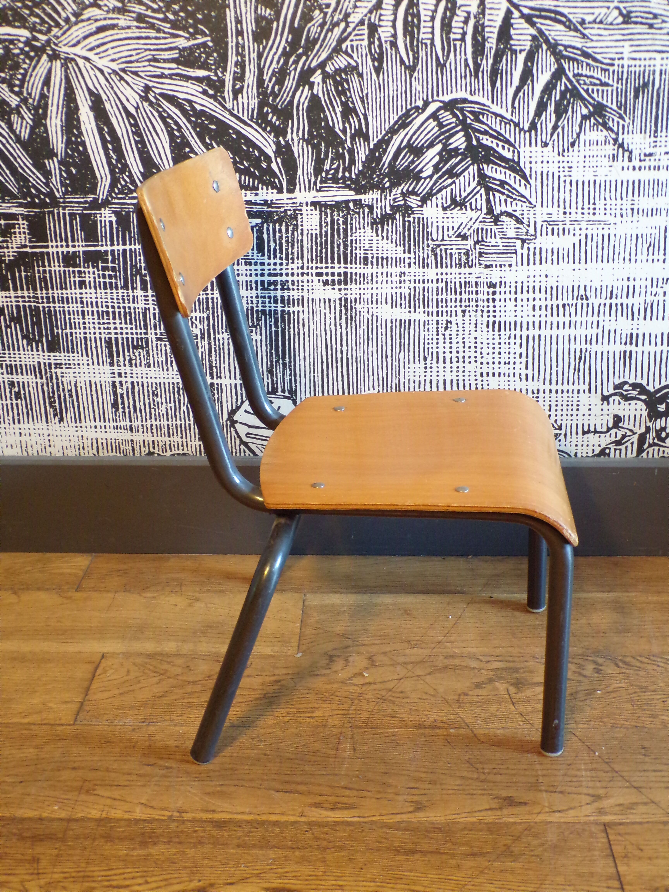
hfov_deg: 38.7
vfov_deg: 50.1
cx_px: 334
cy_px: 446
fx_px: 953
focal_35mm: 37
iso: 400
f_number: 3.3
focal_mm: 6.6
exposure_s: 1/14
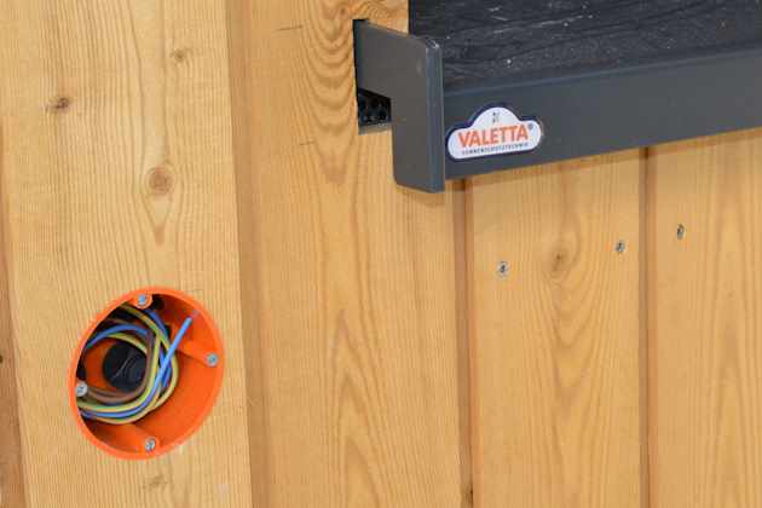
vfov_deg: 20.2
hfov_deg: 29.9
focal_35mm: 68
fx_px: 1429
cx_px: 381
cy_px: 254
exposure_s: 1/200
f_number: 11
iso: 800
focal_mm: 45
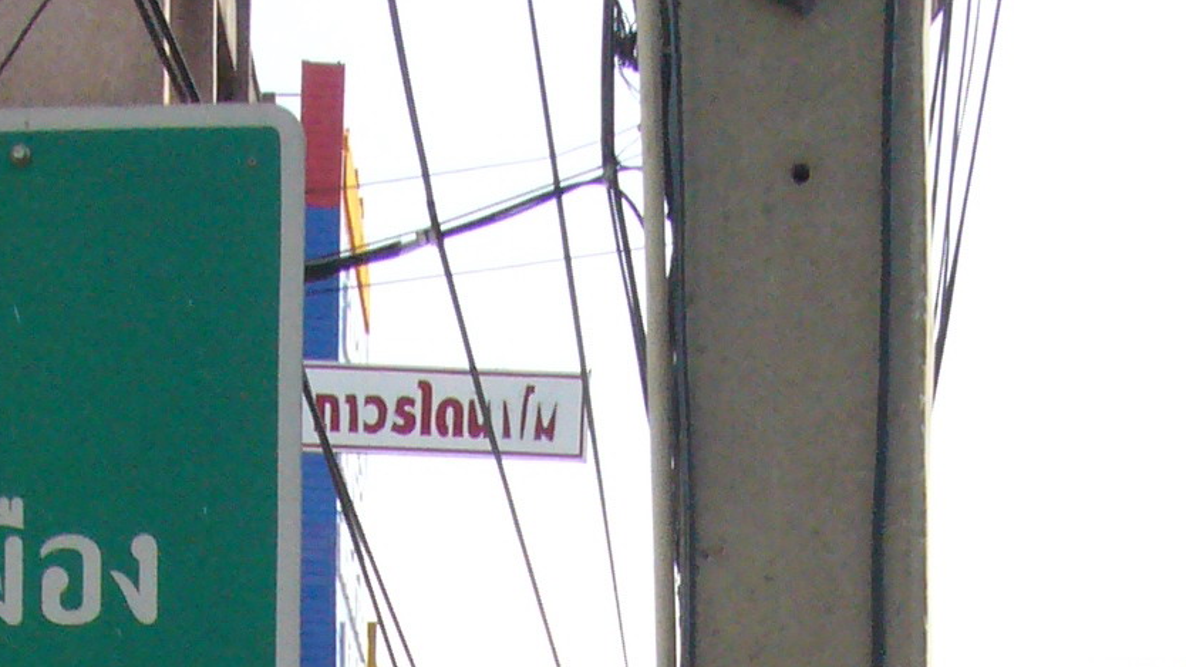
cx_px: 582
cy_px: 1818
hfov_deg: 18.3
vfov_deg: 8.9
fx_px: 3679
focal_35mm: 117
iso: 200
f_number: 5.6
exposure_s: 1/500
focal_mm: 5.8
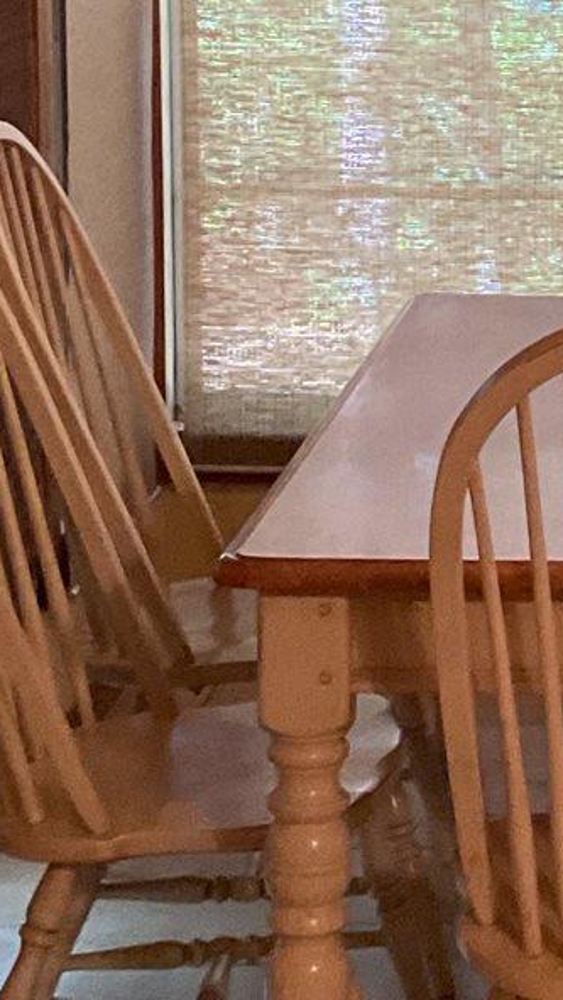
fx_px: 3264
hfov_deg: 9.4
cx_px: 969
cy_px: 351
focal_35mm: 123
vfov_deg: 17.4
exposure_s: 1/60
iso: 250
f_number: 1.8
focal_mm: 3
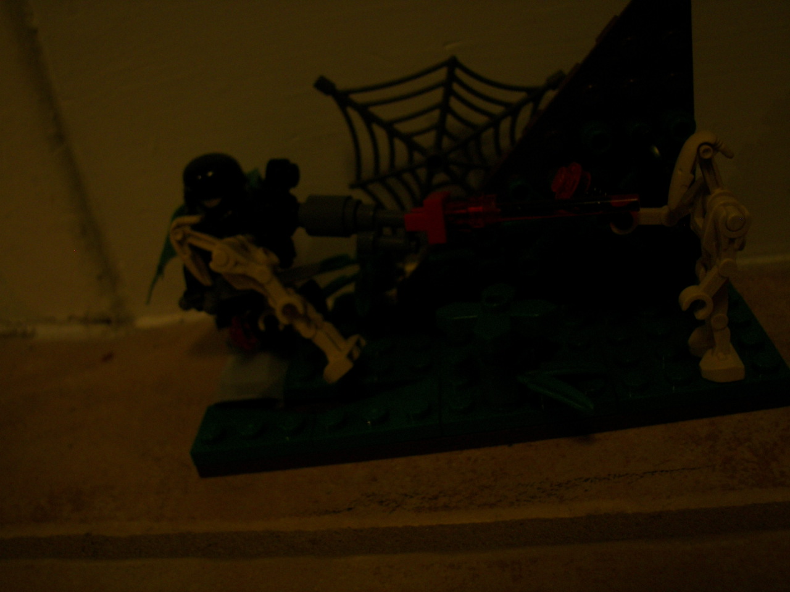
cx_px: 395
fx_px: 822
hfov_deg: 51.4
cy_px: 296
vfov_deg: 39.7
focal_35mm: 36
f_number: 2.8
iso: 100
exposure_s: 1/30
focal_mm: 6
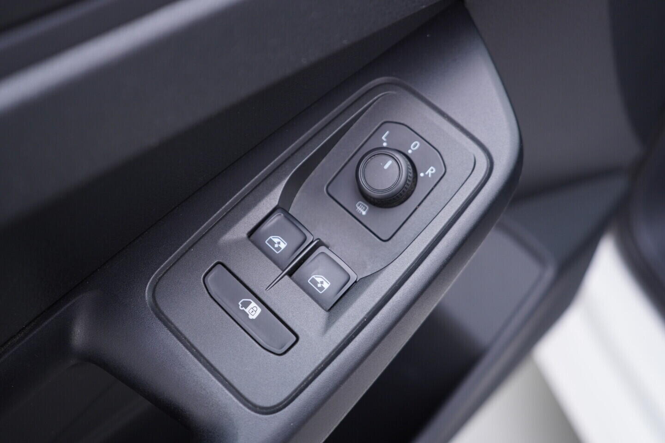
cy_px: 222
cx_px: 332
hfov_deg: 53.1
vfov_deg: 36.9
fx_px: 665
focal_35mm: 36
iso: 200
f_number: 2.8
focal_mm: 24
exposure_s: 1/40
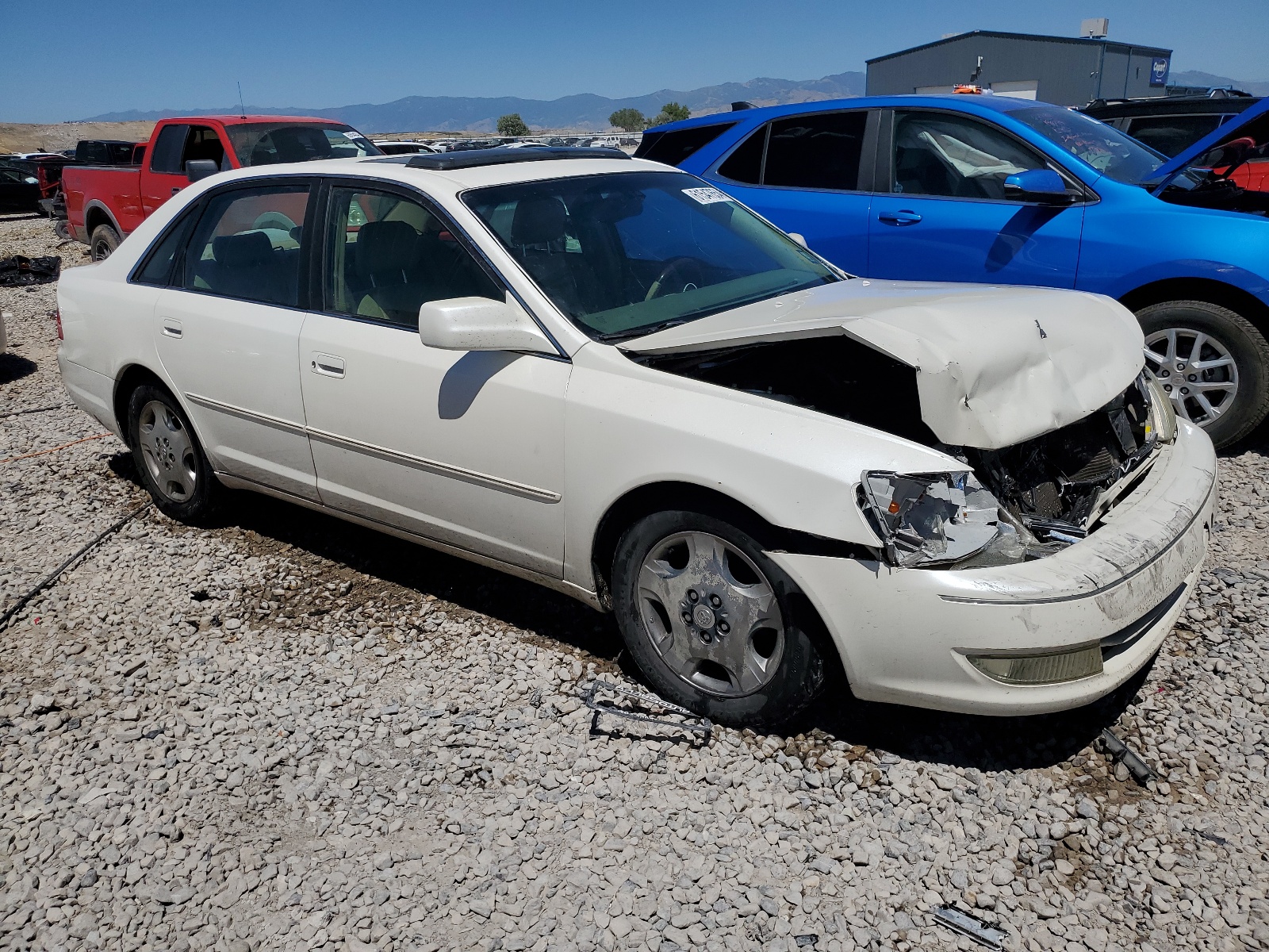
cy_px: 476
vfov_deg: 53.1
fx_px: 953
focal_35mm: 26
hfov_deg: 67.3
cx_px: 634
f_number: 1.5
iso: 51
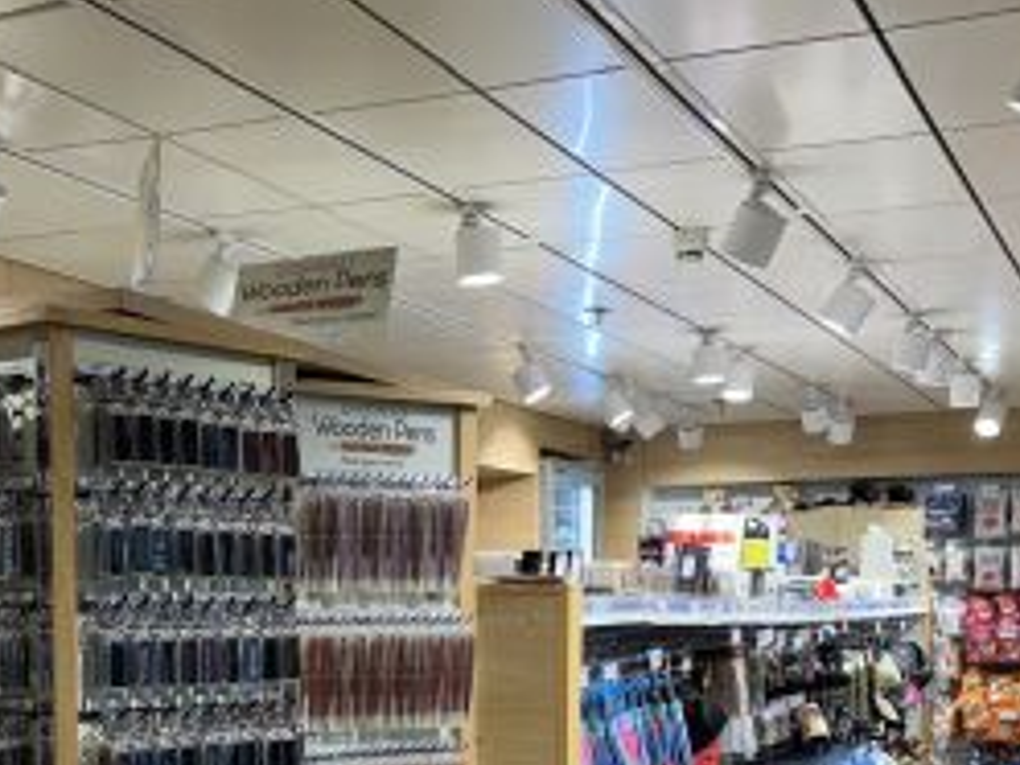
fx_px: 1709
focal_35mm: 58
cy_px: 707
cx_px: 325
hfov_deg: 32.9
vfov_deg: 24.4
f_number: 1.78
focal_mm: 6.86
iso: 100
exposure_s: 1/119
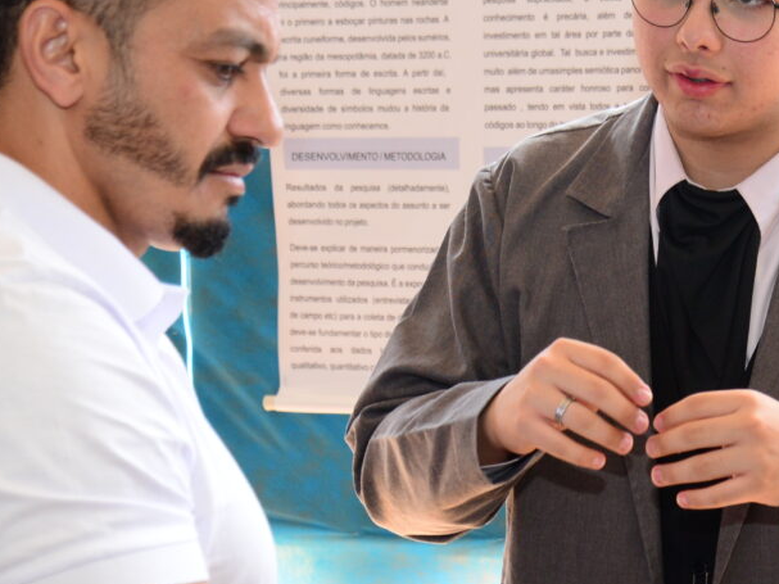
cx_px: 689
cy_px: 553
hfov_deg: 14.0
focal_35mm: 140
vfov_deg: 10.5
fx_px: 3150
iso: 1000
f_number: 4.5
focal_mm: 46
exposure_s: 1/250
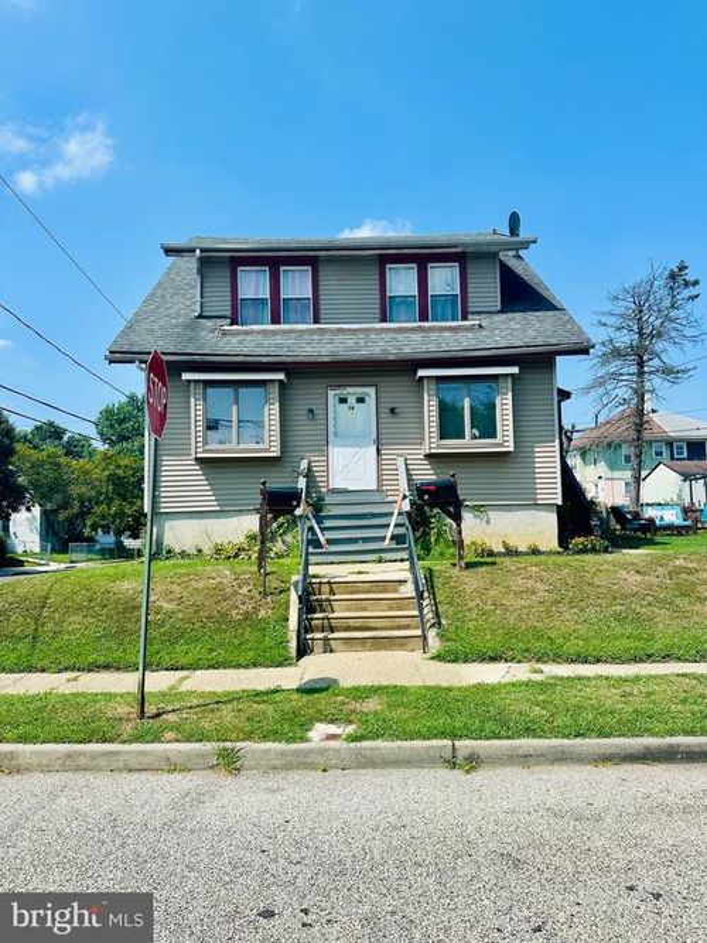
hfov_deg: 56.8
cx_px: 354
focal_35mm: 24
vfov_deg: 71.6
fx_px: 654
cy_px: 472
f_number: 1.78
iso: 80
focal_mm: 6.86
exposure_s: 1/5000
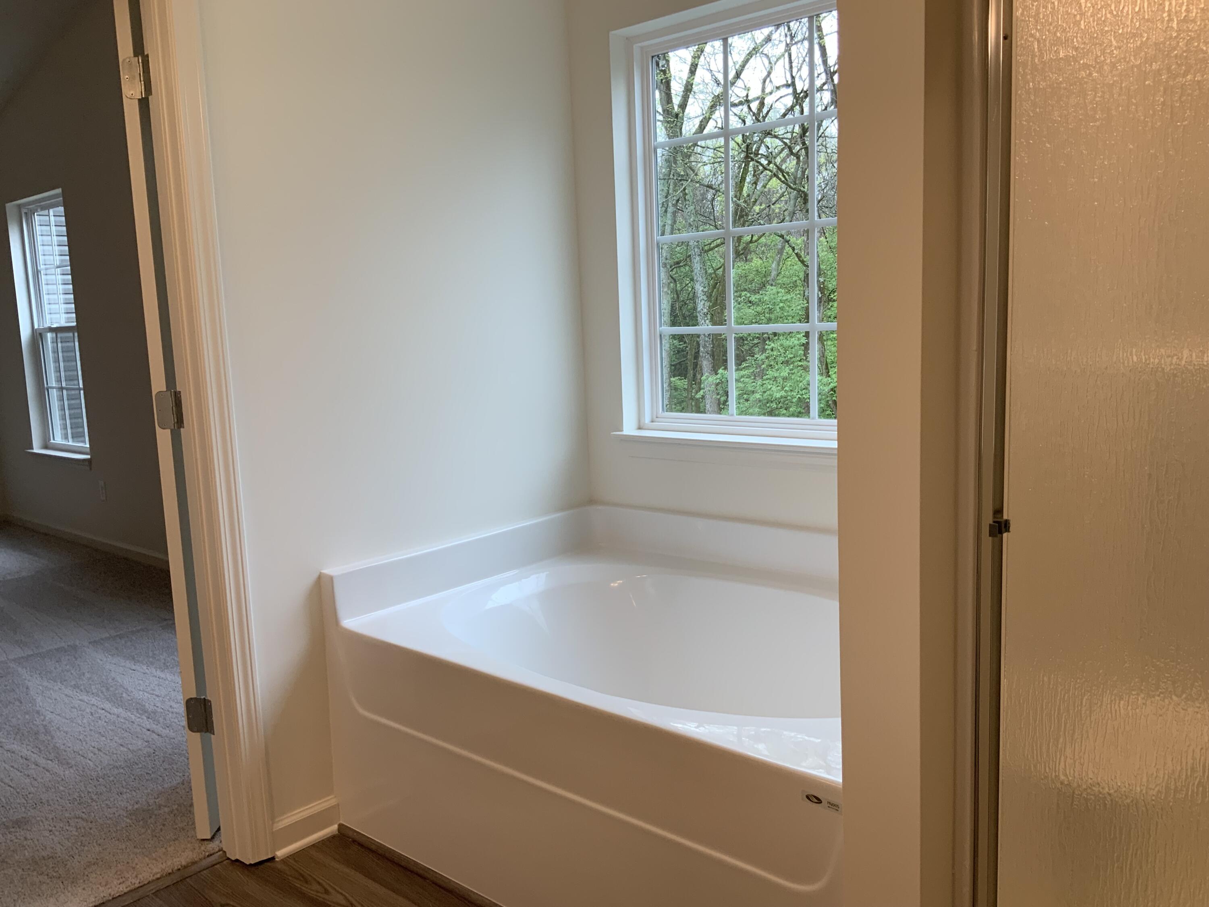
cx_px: 604
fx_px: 1013
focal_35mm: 29
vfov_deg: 48.2
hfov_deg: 61.7
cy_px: 454
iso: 32
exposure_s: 1/120
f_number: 1.8
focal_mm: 3
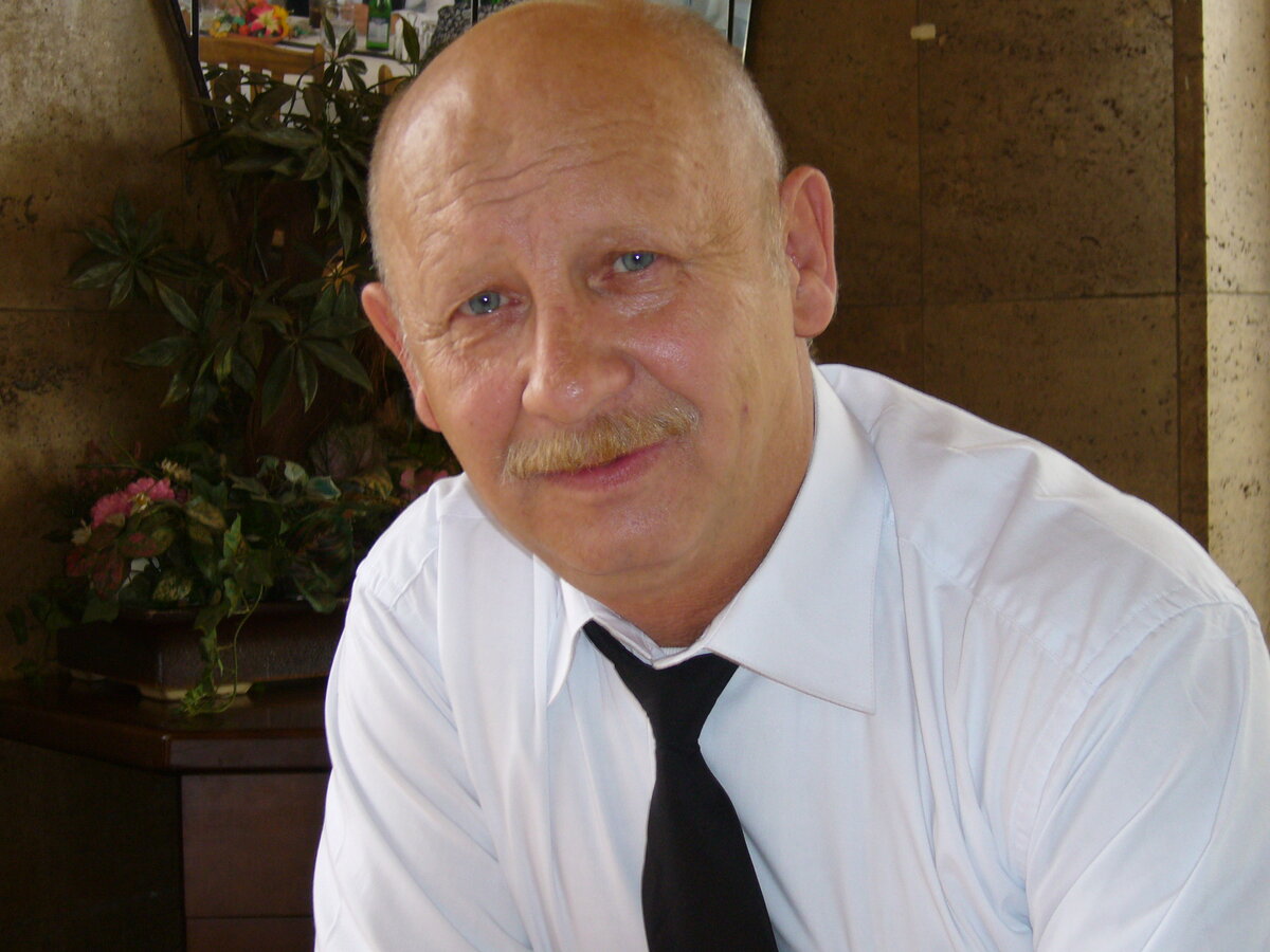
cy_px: 476
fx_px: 2311
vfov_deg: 23.3
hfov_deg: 30.7
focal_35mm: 63
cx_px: 635
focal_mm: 10.4
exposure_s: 1/30
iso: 100
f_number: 3.8
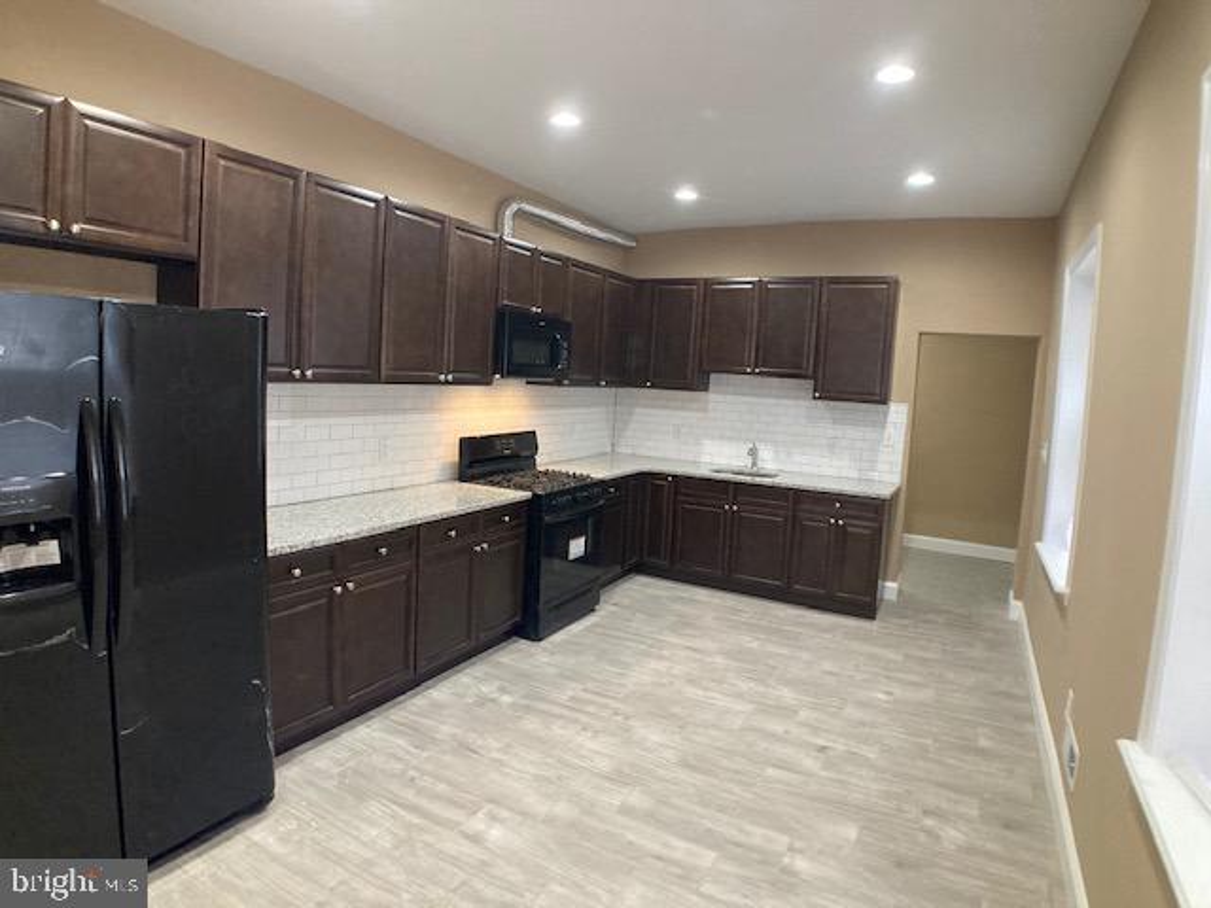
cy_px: 454
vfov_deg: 49.7
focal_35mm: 28
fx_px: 980
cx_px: 606
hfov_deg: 63.4
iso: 320
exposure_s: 1/60
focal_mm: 3.99
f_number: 1.8
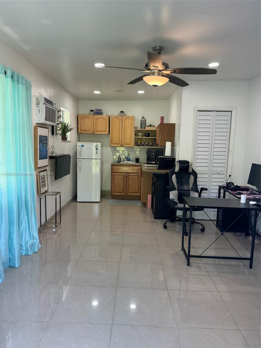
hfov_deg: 56.8
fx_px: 241
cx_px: 130
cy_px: 174
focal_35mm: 24
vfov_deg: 71.6
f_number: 1.78
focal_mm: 6.76
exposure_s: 1/120
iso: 80
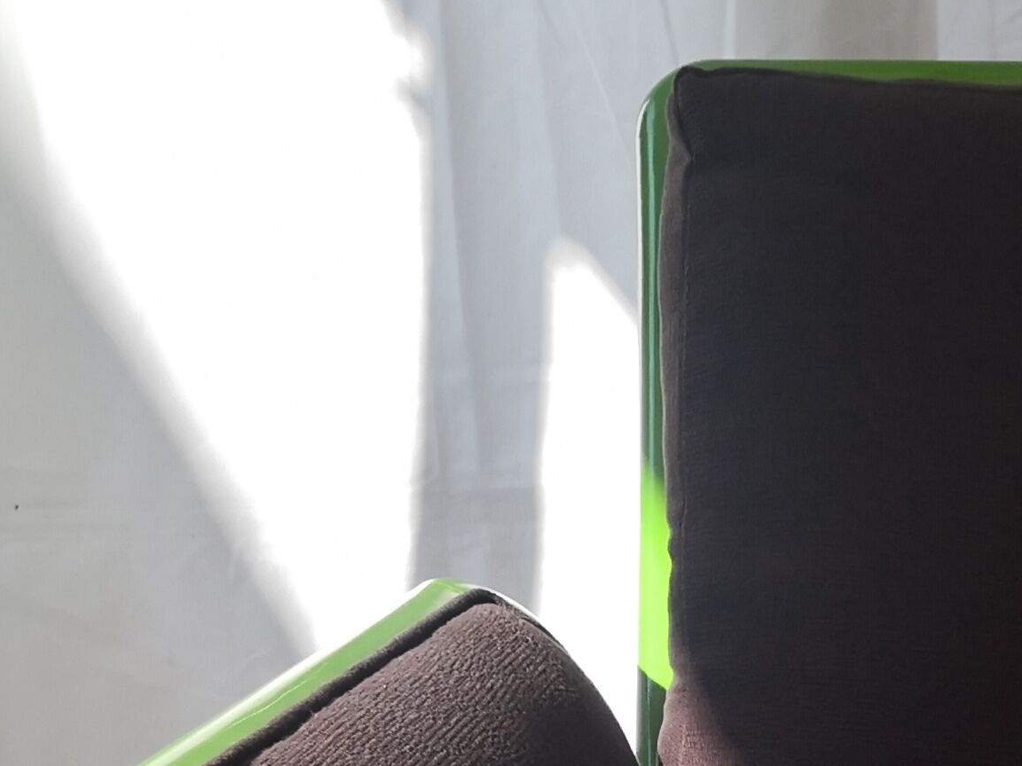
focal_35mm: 93
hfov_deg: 20.2
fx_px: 2746
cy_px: 1252
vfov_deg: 14.5
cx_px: 1106
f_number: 1.6
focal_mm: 3.95
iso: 50
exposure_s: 1/502
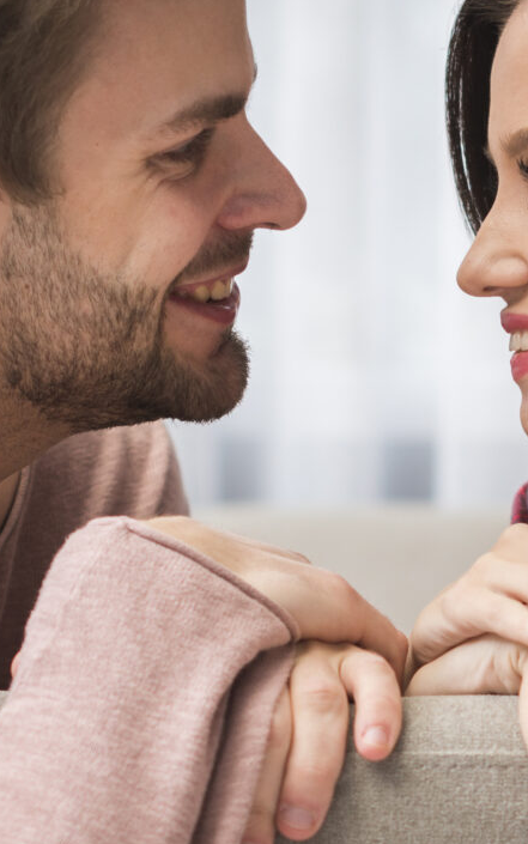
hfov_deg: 7.1
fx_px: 4257
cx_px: 328
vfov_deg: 11.3
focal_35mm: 185
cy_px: 703
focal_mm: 50
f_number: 2.8
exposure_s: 1/160
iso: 160
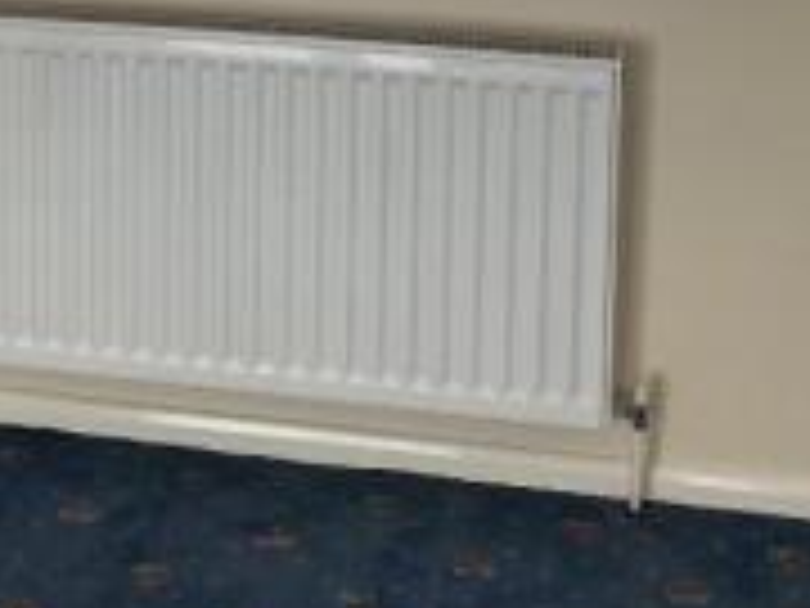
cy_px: -218
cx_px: 218
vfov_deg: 16.5
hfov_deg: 23.1
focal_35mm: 84
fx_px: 1966
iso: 32
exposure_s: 1/529
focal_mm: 4.25
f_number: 1.8
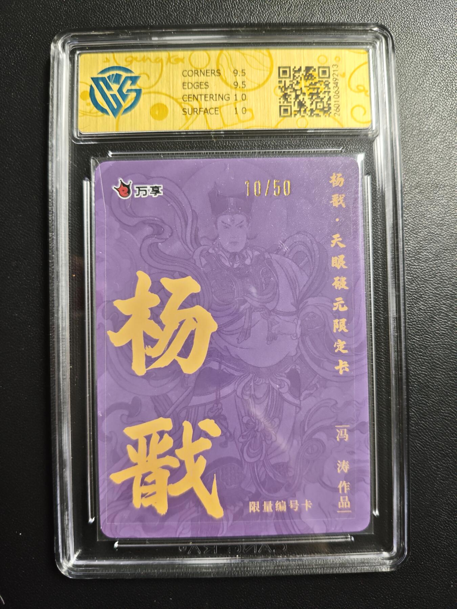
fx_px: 458
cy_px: 304
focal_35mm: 26
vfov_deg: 67.3
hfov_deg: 53.1
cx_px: 228
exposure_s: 1/100
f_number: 1.5
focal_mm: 4.94
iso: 250
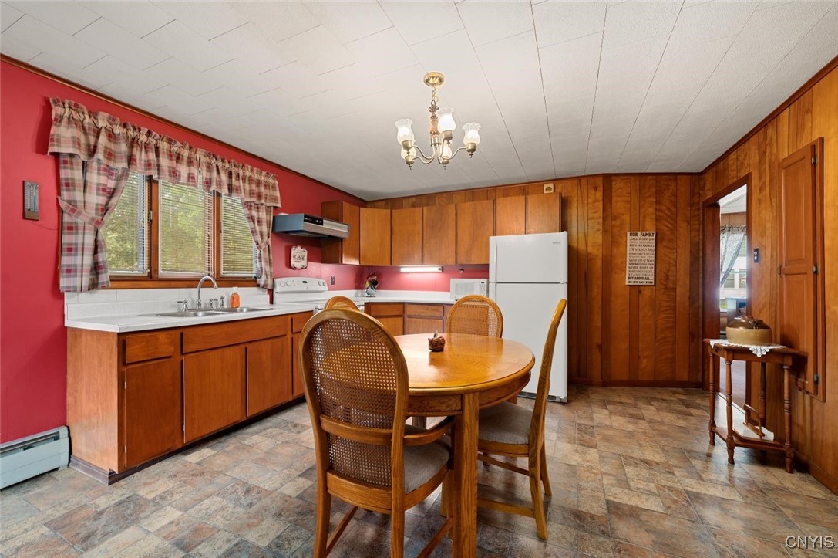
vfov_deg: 81.1
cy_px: 279
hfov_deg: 104.3
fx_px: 326
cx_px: 419
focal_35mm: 14
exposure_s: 1/2.5
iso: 320
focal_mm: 14
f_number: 7.1
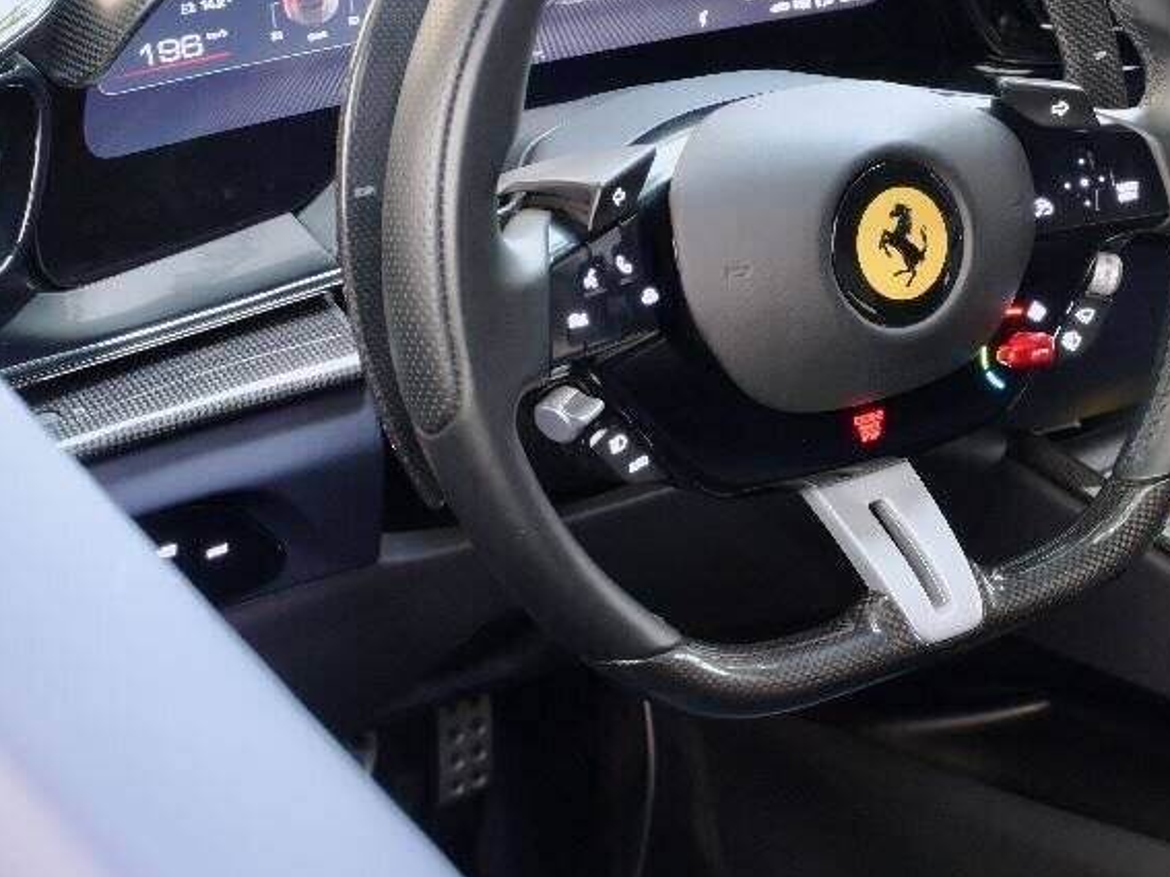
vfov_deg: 22.2
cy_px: 335
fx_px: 2230
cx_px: 1017
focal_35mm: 66
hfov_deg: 28.4
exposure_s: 1/20
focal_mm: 38
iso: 1250
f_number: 7.1
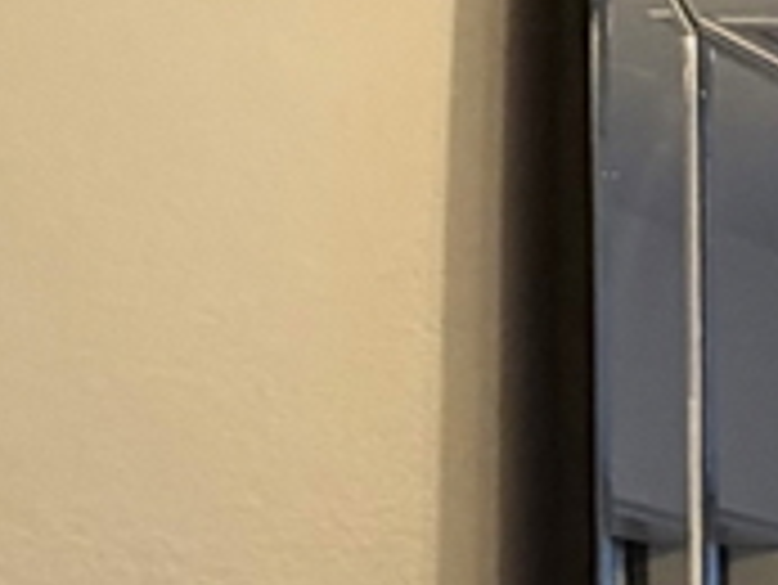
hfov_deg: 10.9
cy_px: 940
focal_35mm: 97
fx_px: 2182
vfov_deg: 14.1
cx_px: 2437
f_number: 2.2
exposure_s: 1/100
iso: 320
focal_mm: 2.22
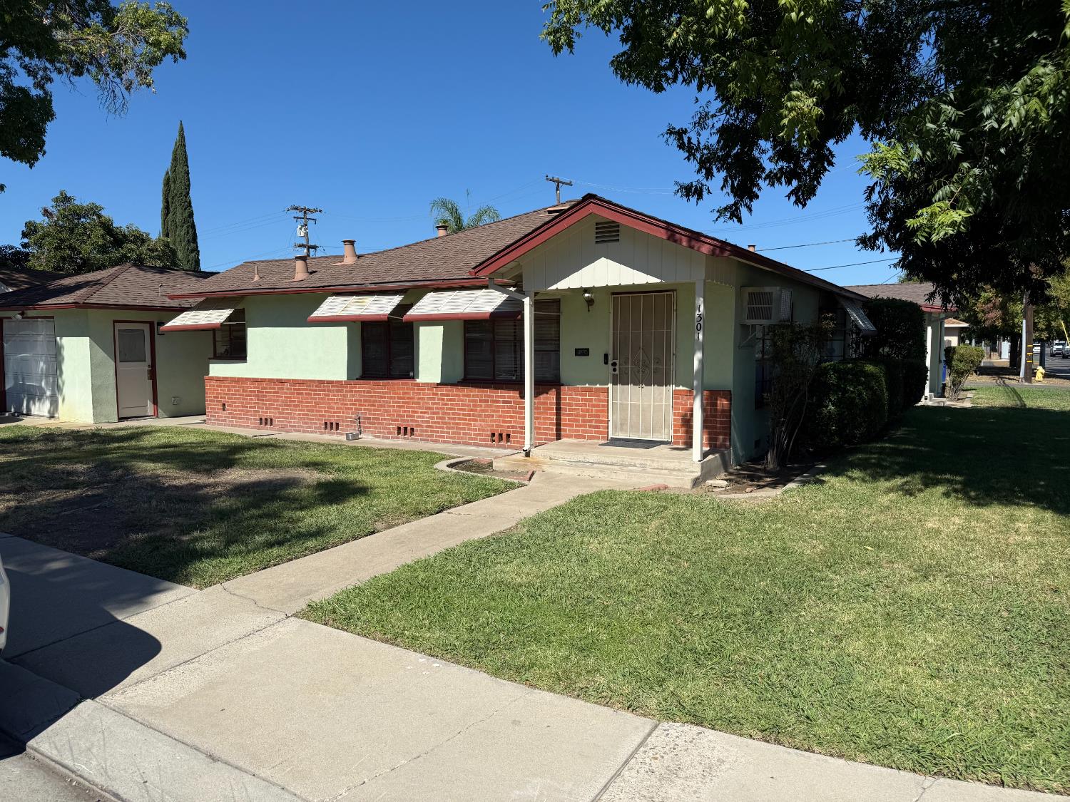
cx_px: 535
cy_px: 401
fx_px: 742
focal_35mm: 24
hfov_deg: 71.6
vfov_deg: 56.8
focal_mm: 6.76
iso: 80
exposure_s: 1/5319
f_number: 1.78
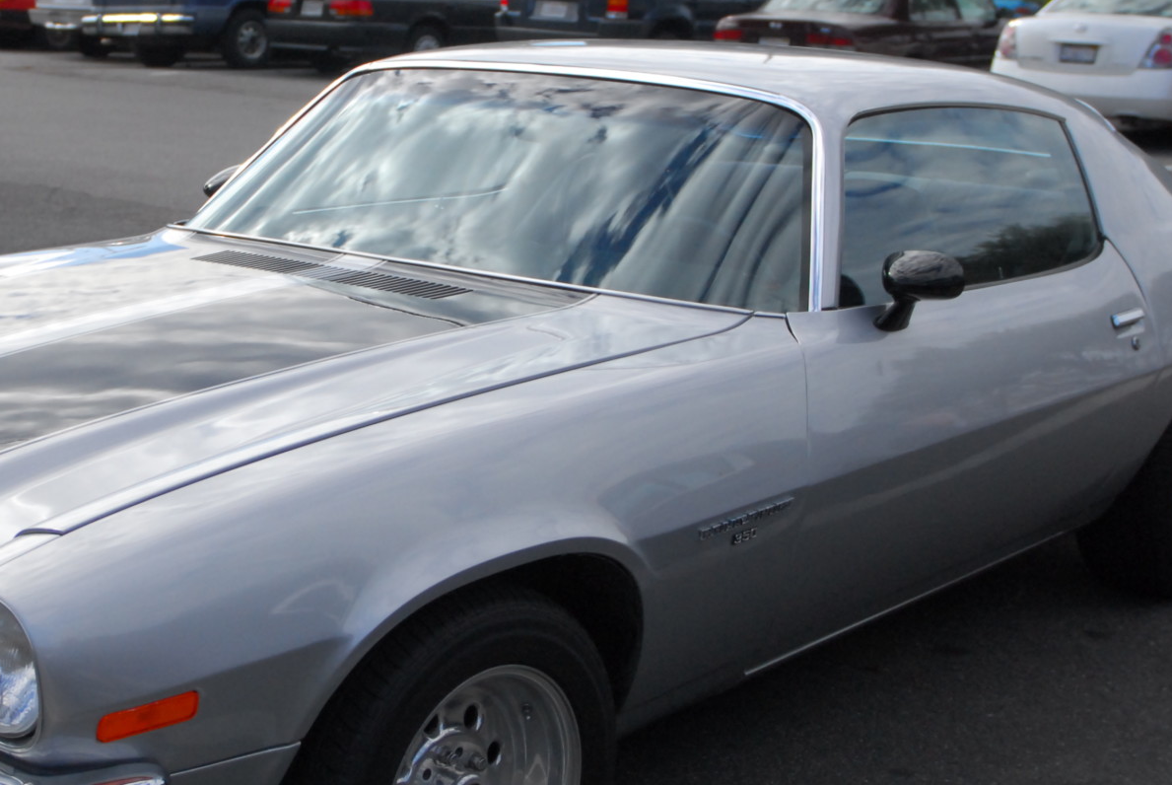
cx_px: 379
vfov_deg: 22.0
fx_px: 2021
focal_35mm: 62
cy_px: 420
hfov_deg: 32.0
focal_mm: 24
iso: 560
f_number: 2.8
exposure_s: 1/8000
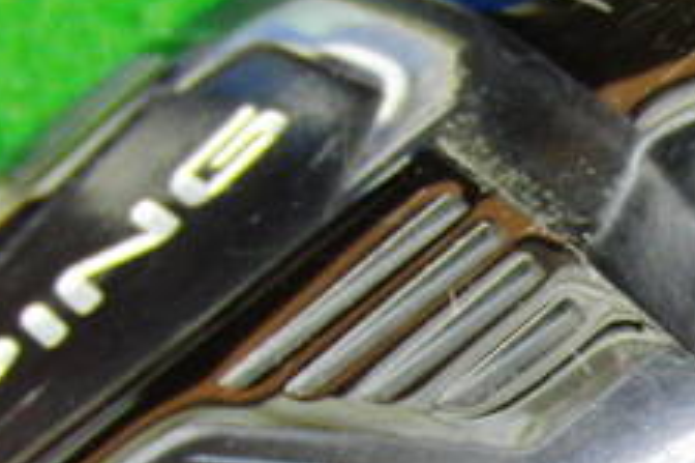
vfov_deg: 12.2
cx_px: 943
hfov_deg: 17.3
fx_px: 2122
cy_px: 550
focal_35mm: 110
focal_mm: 6.42
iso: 400
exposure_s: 1/15
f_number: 3.6
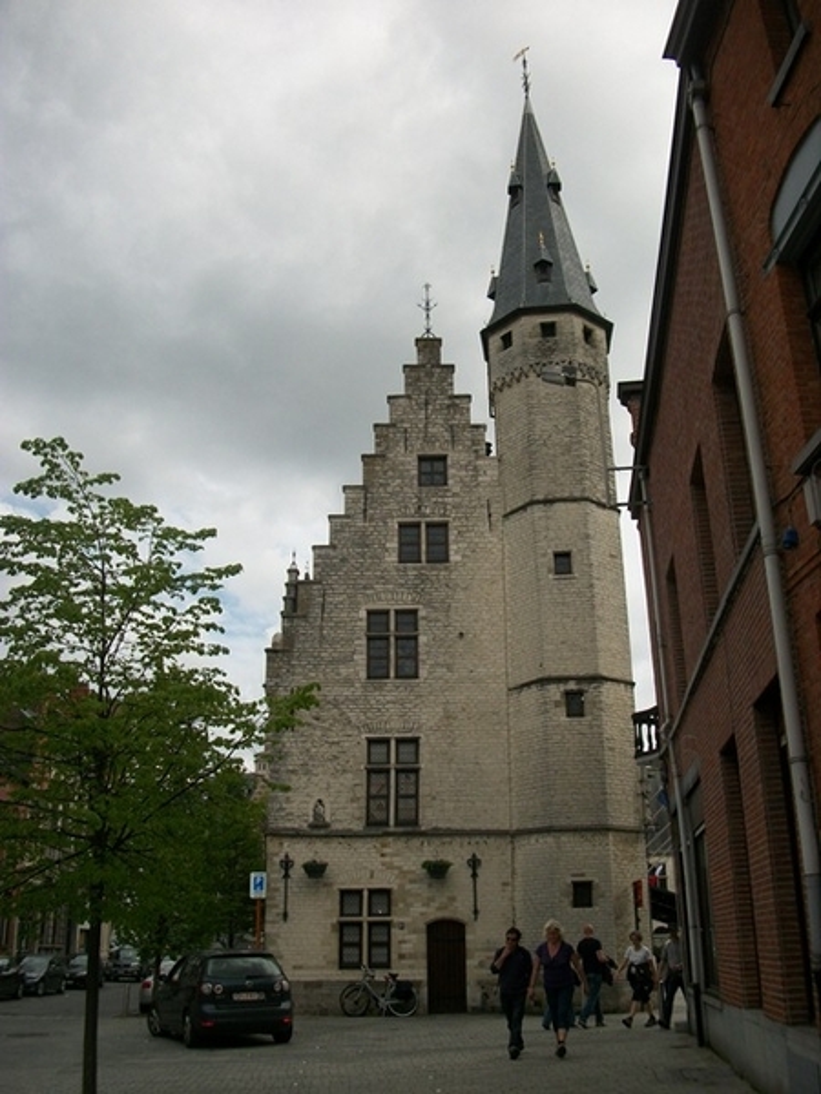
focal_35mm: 32
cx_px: 410
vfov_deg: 56.8
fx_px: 1012
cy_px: 547
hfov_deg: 44.2
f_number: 8.8
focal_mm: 5.7
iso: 80
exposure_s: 1/200
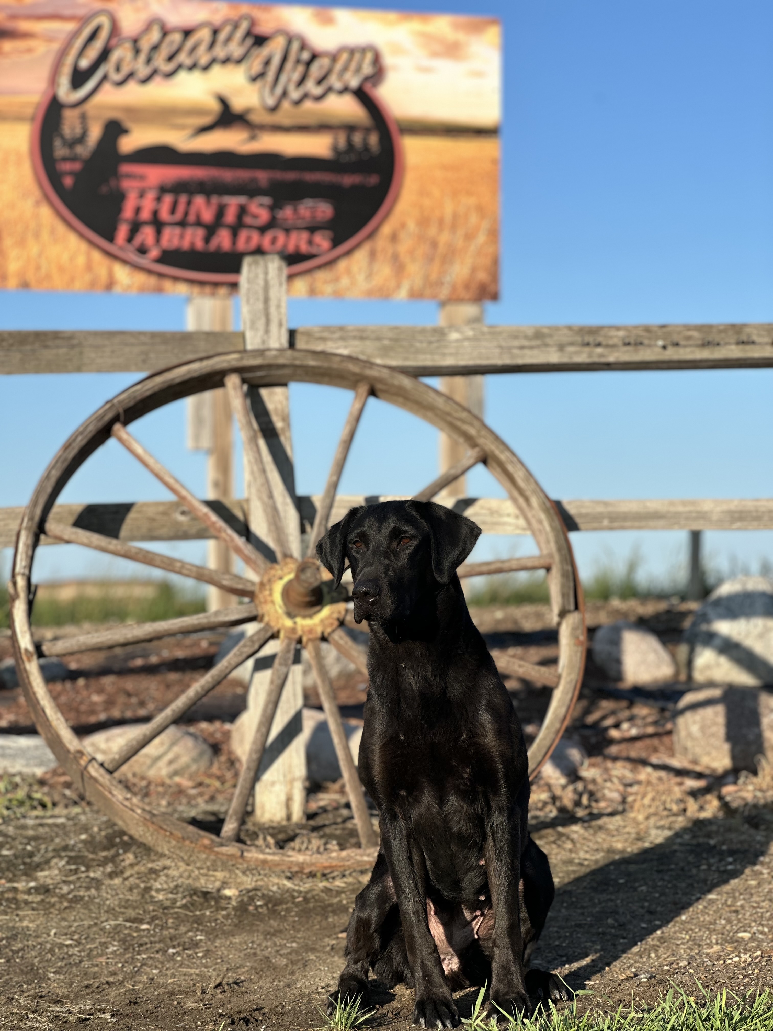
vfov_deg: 25.3
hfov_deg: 19.1
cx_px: 386
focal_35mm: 77
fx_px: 2293
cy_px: 516
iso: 32
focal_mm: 9
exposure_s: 1/585
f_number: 2.8
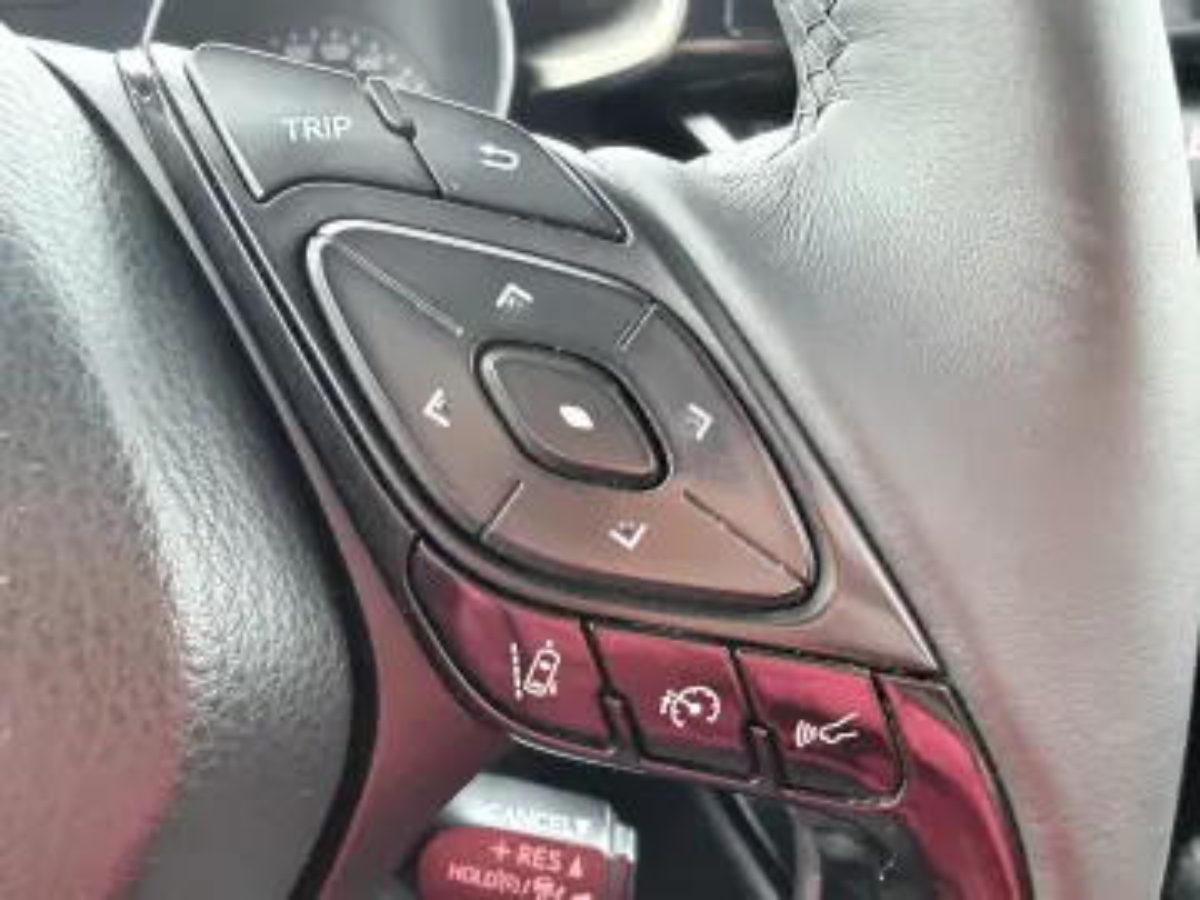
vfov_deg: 56.8
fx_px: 832
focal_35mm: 24
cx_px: 600
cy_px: 450
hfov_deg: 71.6
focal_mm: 2.22
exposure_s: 1/60
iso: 320
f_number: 2.2
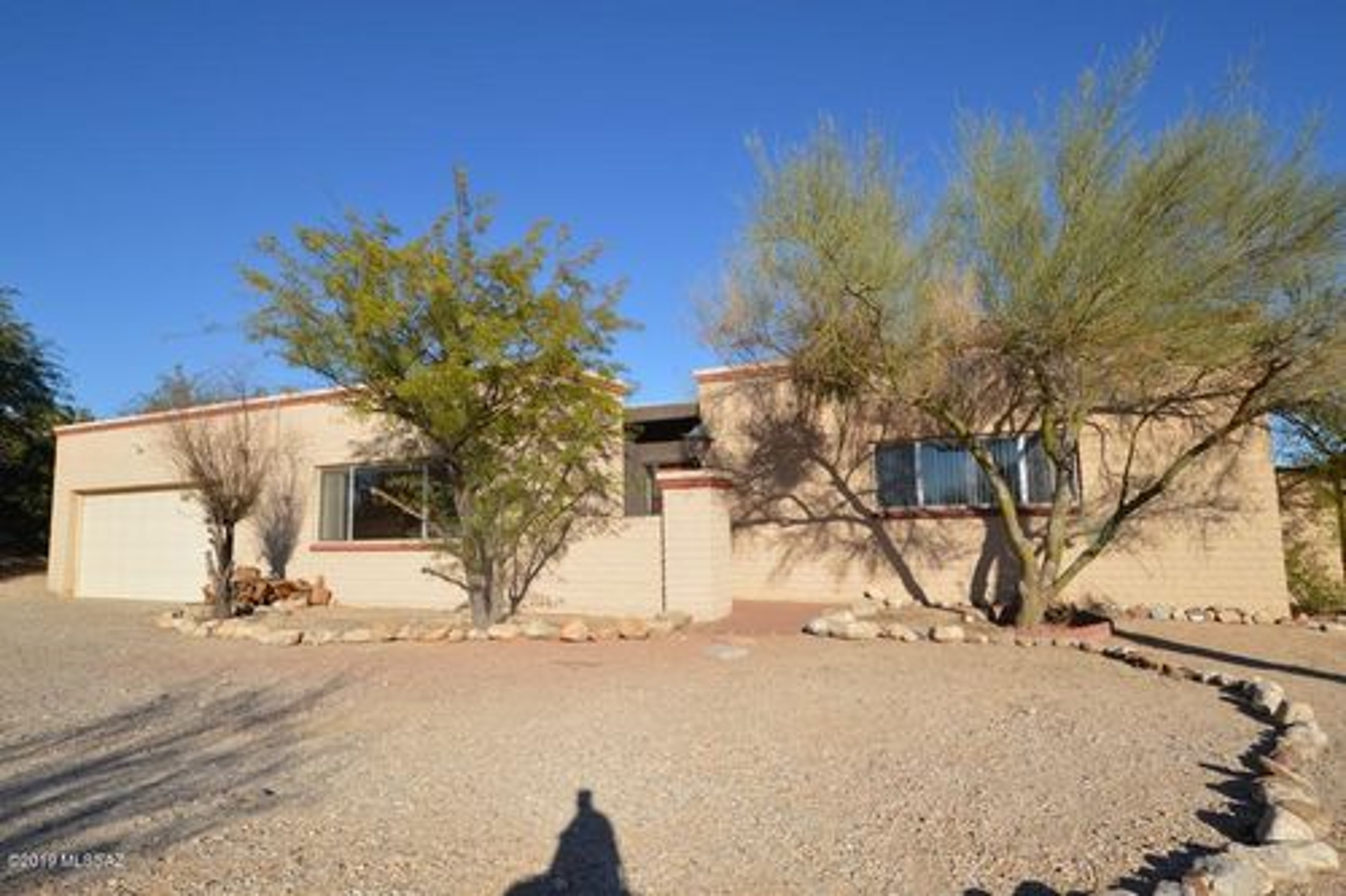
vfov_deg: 63.2
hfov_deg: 85.4
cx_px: 673
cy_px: 448
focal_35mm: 20
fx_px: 729
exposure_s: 1/200
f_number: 10
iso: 100
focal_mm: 13
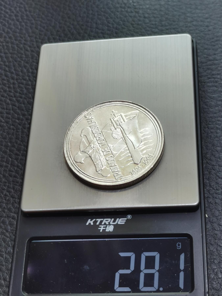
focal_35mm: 70
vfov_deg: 27.8
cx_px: 111
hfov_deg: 21.0
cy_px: 148
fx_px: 599
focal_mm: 5.58
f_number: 1.8
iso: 50
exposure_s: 1/106
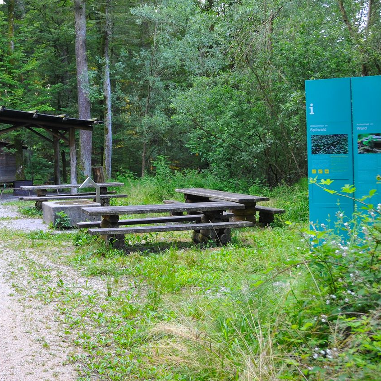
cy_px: 145
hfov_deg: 32.5
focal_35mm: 49
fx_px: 610
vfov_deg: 34.5
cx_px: 19
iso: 250
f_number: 3.5
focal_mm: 18
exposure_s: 1/30
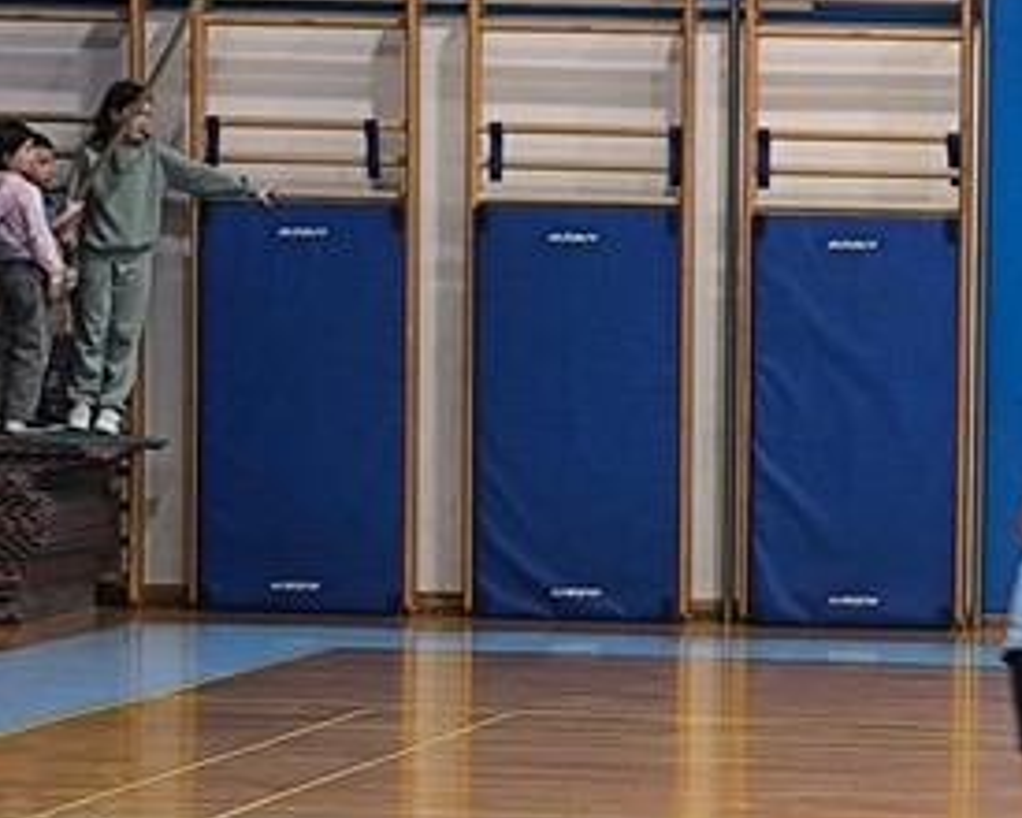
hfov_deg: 9.7
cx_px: 1334
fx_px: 5928
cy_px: 621
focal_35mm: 196
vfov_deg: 7.9
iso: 500
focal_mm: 6.14
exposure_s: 1/50
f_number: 1.65
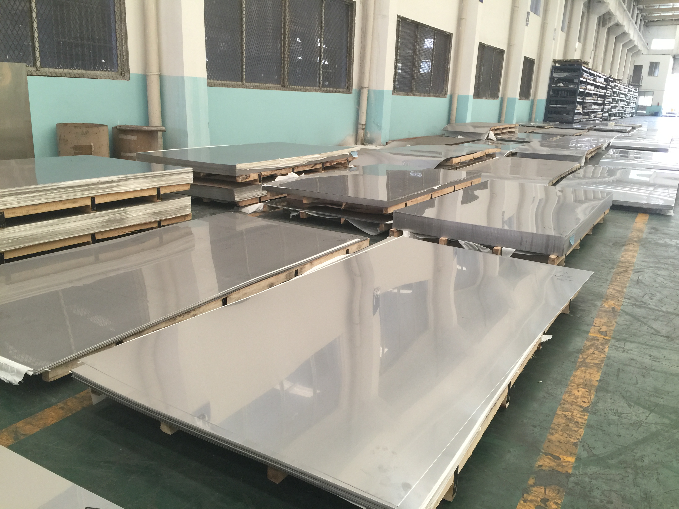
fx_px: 569
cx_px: 340
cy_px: 254
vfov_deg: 48.2
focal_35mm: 29
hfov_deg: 61.7
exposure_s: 1/17
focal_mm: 4.15
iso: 50
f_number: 2.2
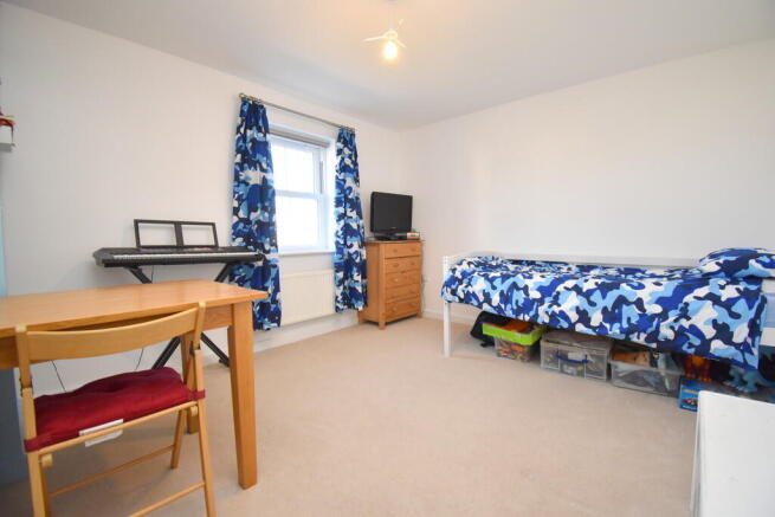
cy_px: 258
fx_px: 323
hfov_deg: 100.4
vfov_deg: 77.4
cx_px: 388
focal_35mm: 15
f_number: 4.5
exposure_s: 1/125
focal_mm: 10
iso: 1000
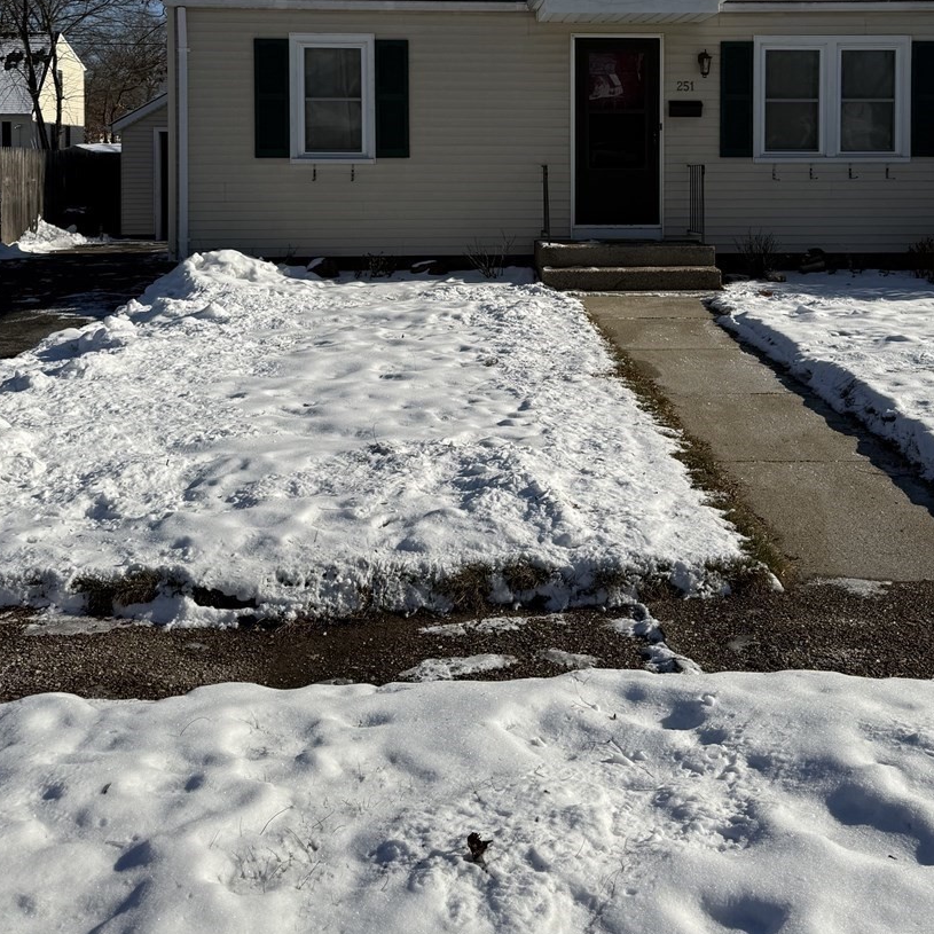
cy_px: 178
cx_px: 534
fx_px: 1221
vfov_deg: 40.1
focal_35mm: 40
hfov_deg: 41.8
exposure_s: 1/10309
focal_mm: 6.76
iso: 80
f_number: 1.78
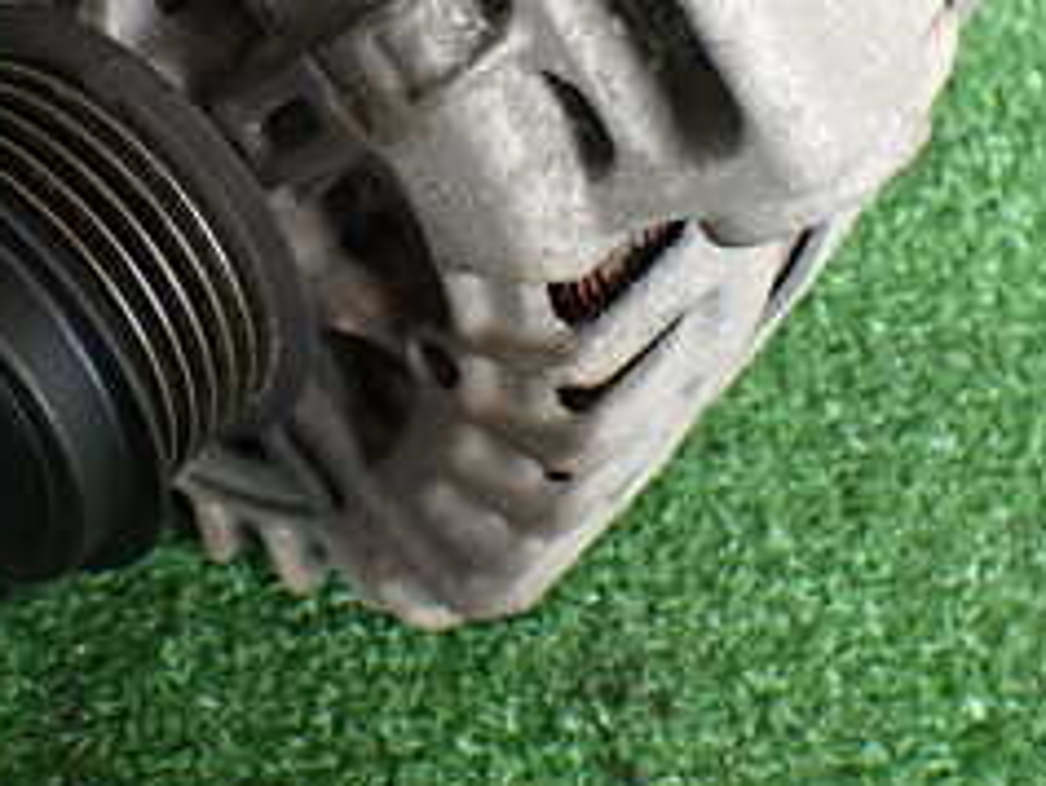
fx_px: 2298
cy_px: 75
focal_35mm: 76
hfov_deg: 25.5
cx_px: 349
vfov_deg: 19.1
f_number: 2.3
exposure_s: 1/125
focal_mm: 5.4
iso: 250
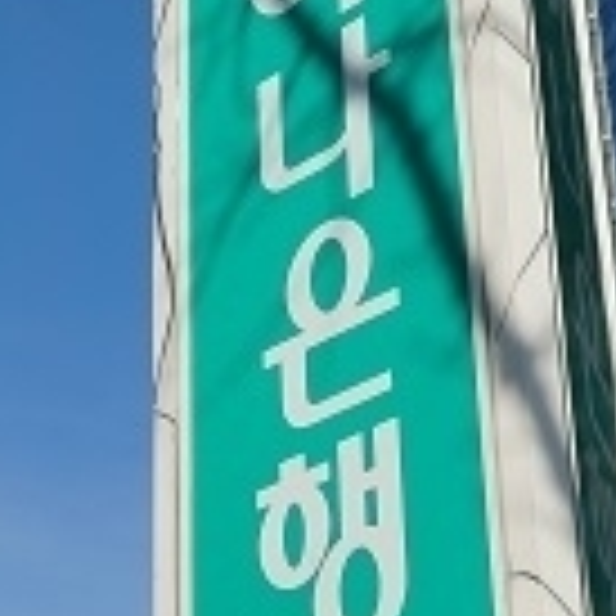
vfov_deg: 14.3
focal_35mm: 121
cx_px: 81
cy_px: 110
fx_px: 2436
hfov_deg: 14.3
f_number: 13
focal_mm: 20
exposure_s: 1/160
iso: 100
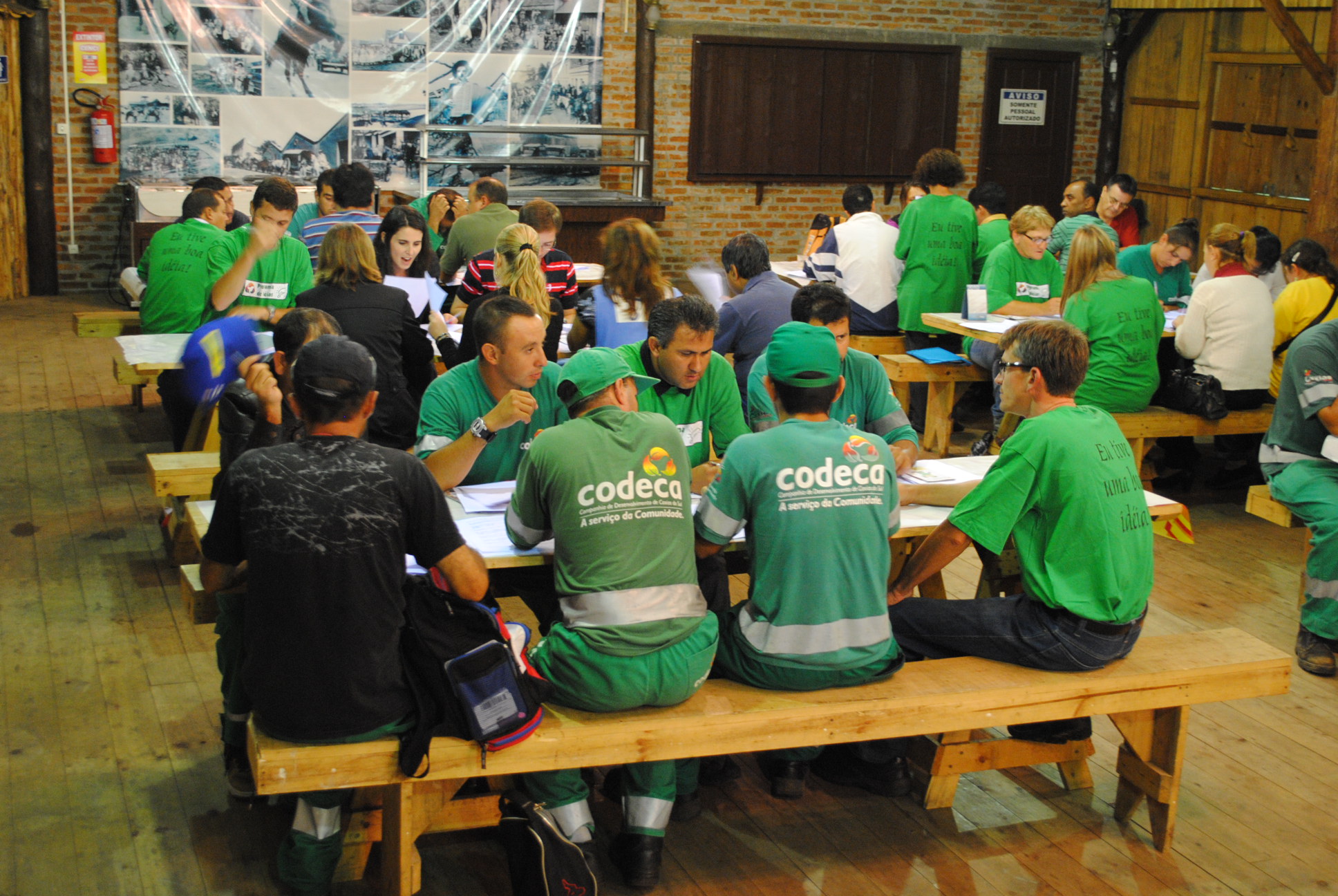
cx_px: 669
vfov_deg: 29.9
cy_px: 448
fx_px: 1674
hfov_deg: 43.6
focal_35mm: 45
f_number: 4.5
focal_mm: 30
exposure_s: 1/10
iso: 800
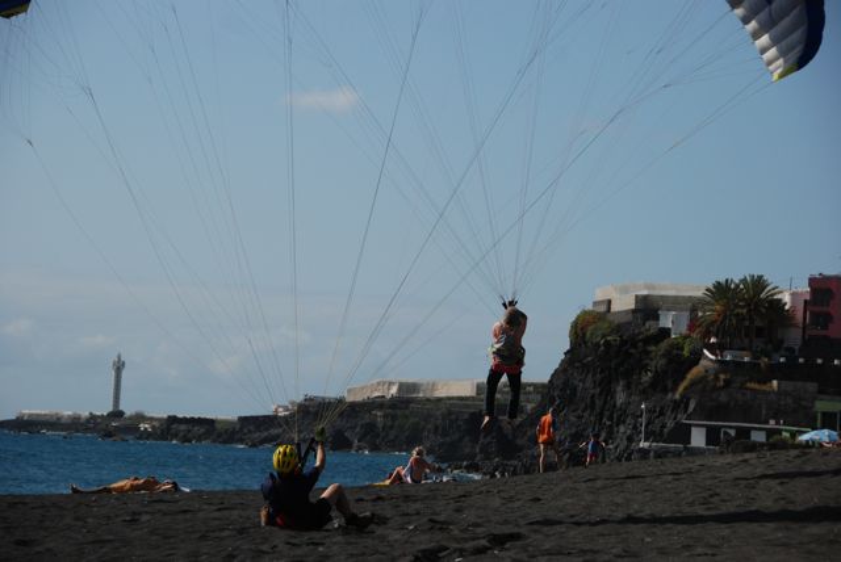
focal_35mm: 120
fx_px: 2806
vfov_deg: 11.4
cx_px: 420
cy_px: 281
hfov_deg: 17.0
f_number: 5.3
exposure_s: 1/4000
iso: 320
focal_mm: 80
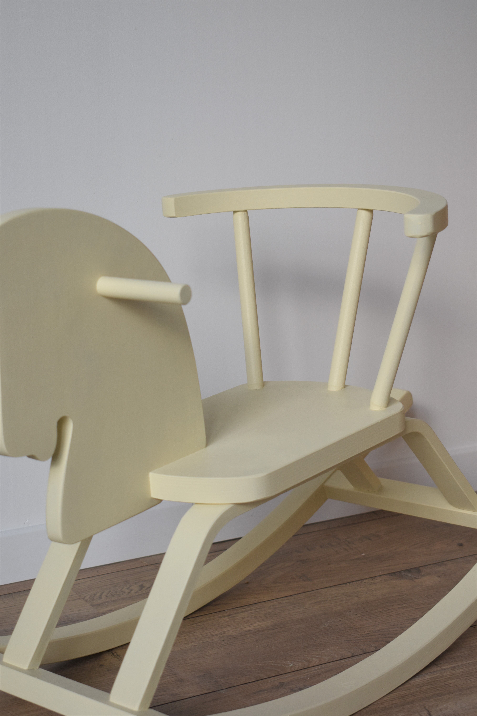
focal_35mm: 72
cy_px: 358
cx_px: 238
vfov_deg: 28.1
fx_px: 1431
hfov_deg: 18.9
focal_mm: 48
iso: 320
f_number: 5.3
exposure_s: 1/80
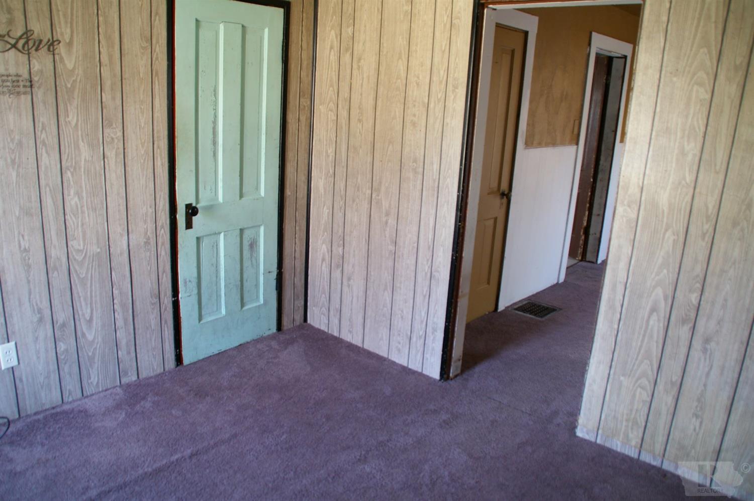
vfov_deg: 47.8
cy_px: 250
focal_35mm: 27
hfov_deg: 67.4
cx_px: 377
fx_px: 565
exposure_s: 1/15
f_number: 4.5
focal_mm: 18
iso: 400
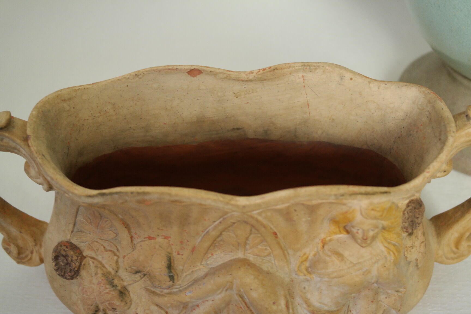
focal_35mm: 58
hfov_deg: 34.5
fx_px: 759
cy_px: 157
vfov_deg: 23.4
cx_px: 236
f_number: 6.3
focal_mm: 38
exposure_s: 1/30
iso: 800
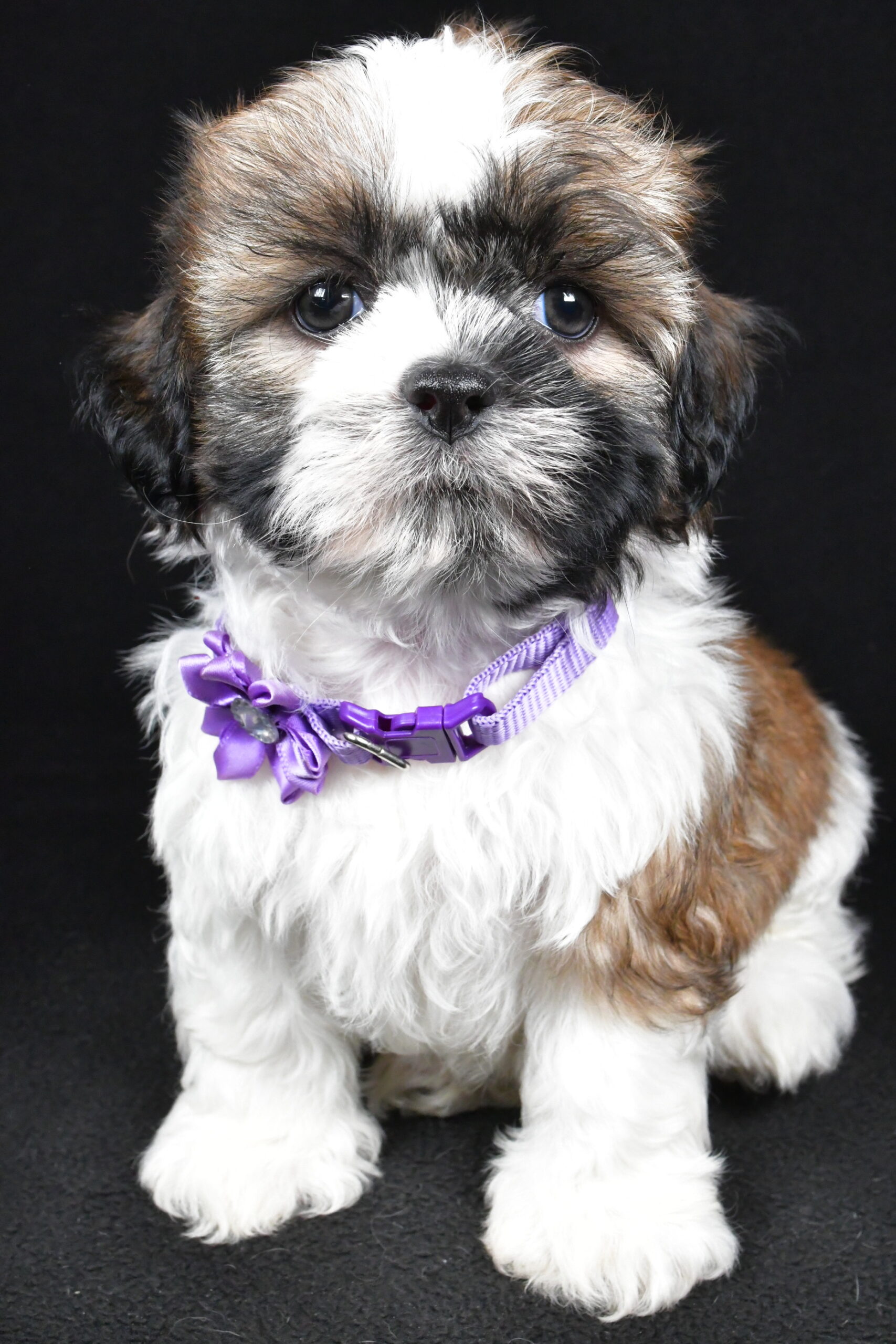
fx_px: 1568
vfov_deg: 46.4
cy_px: 672
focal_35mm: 42
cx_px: 448
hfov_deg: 31.9
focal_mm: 28
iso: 6400
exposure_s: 1/400
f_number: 11
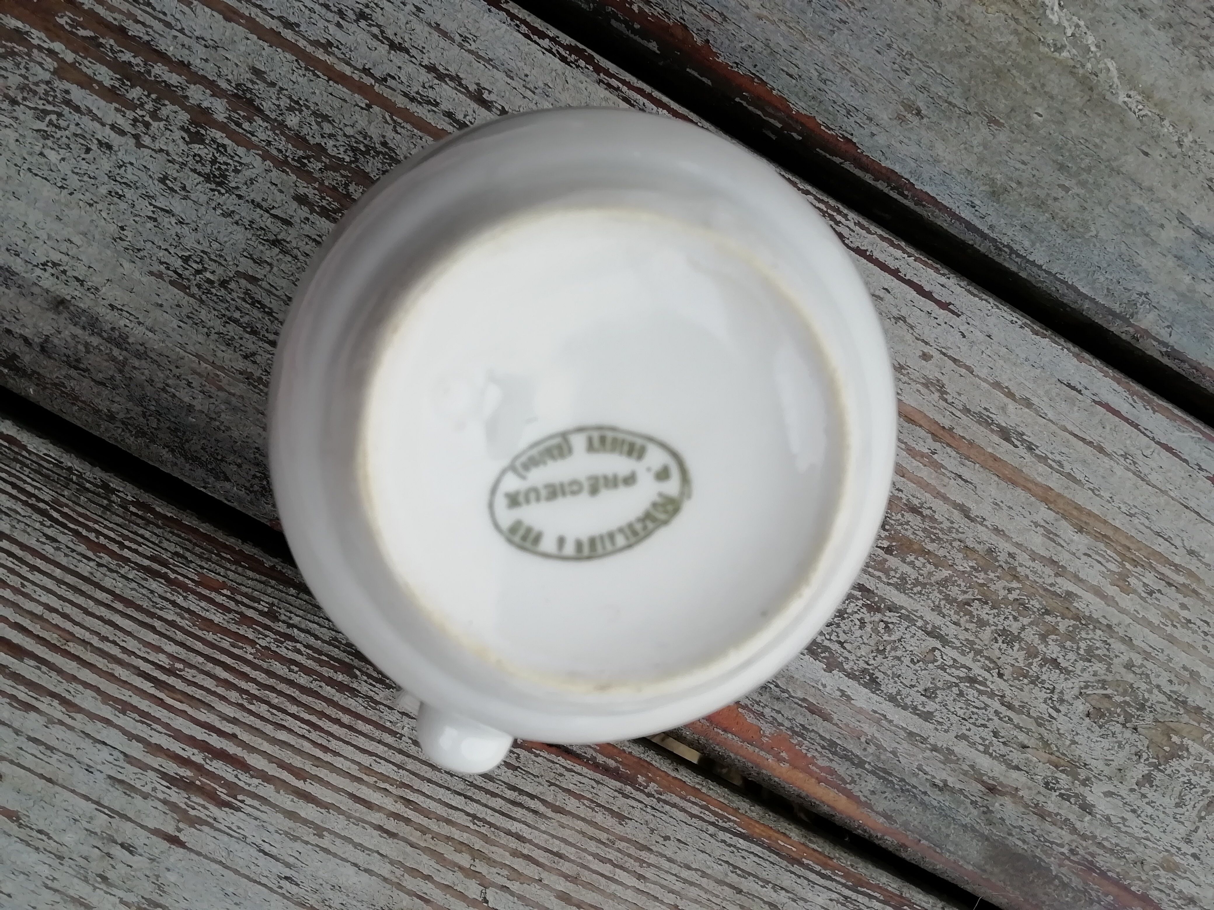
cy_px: 455
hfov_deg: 60.0
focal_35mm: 30
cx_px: 607
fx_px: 1052
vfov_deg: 46.8
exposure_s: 1/100
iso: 64
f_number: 2.2
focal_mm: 3.21
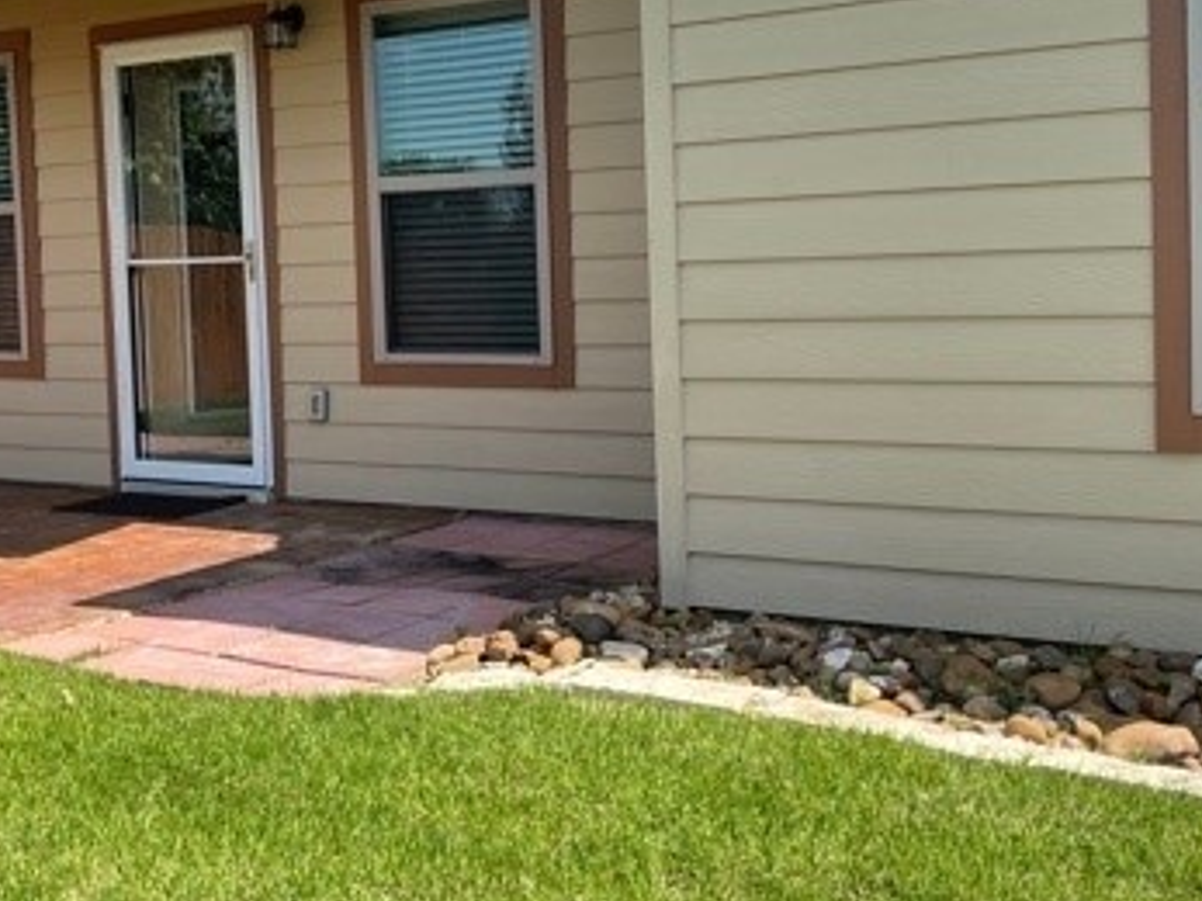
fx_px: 1666
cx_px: 523
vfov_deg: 30.1
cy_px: 315
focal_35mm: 48
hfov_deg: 39.6
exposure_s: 1/2049
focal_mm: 5.1
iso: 32
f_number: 1.6
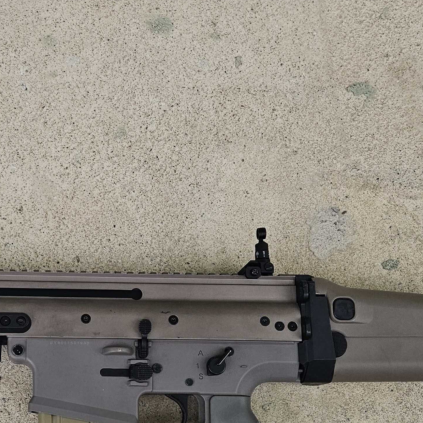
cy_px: 340
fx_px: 774
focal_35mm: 56
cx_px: 85
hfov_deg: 29.9
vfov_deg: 29.8
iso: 160
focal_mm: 5.4
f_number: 1.8
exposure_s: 1/180
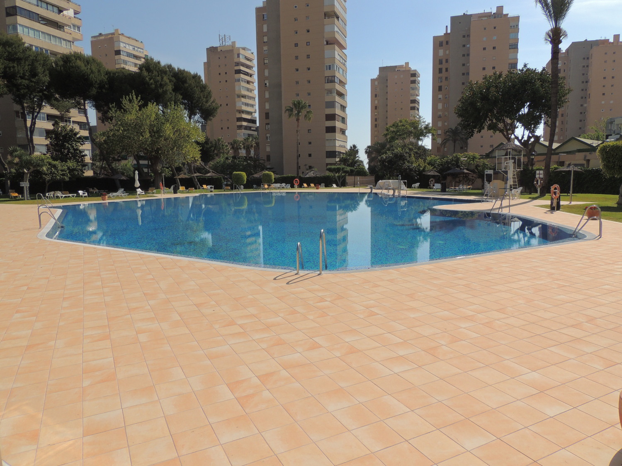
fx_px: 431
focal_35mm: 24
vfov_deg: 56.8
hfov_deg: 71.6
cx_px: 311
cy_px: 233
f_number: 3.7
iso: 100
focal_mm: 4.3
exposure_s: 1/1600
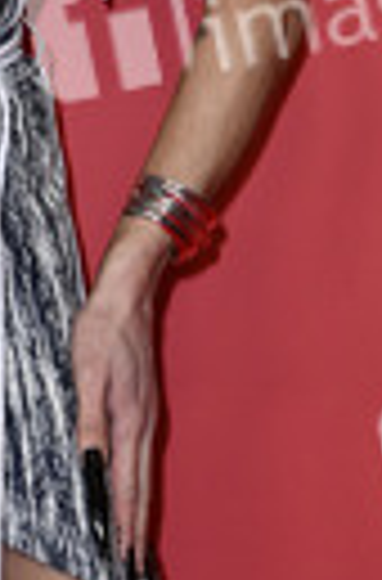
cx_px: -157
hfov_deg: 4.4
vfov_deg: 6.7
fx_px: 4894
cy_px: -229
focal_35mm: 305
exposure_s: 1/200
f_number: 5.6
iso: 640
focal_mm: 98
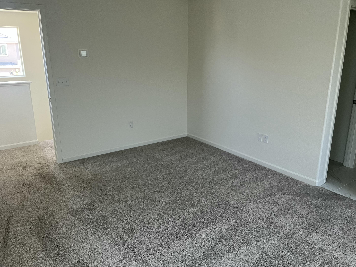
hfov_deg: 65.3
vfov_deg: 51.4
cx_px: 183
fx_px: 278
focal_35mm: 27
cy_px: 132
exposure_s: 1/86
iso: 125
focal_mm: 5.1
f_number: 1.6
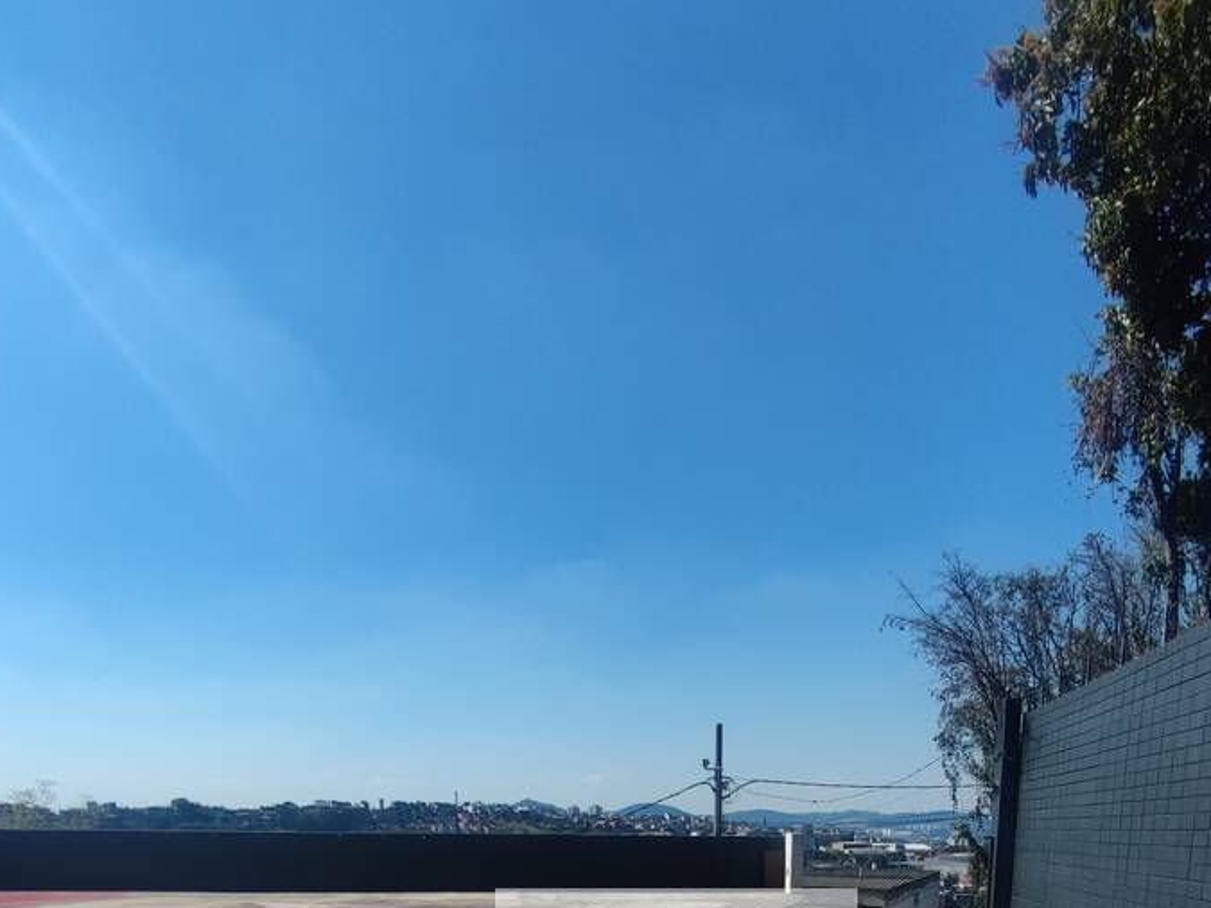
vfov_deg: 45.1
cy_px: 965
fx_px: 839
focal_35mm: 24
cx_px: 677
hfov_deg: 71.3
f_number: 2.2
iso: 50
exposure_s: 1/1968
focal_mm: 1.65
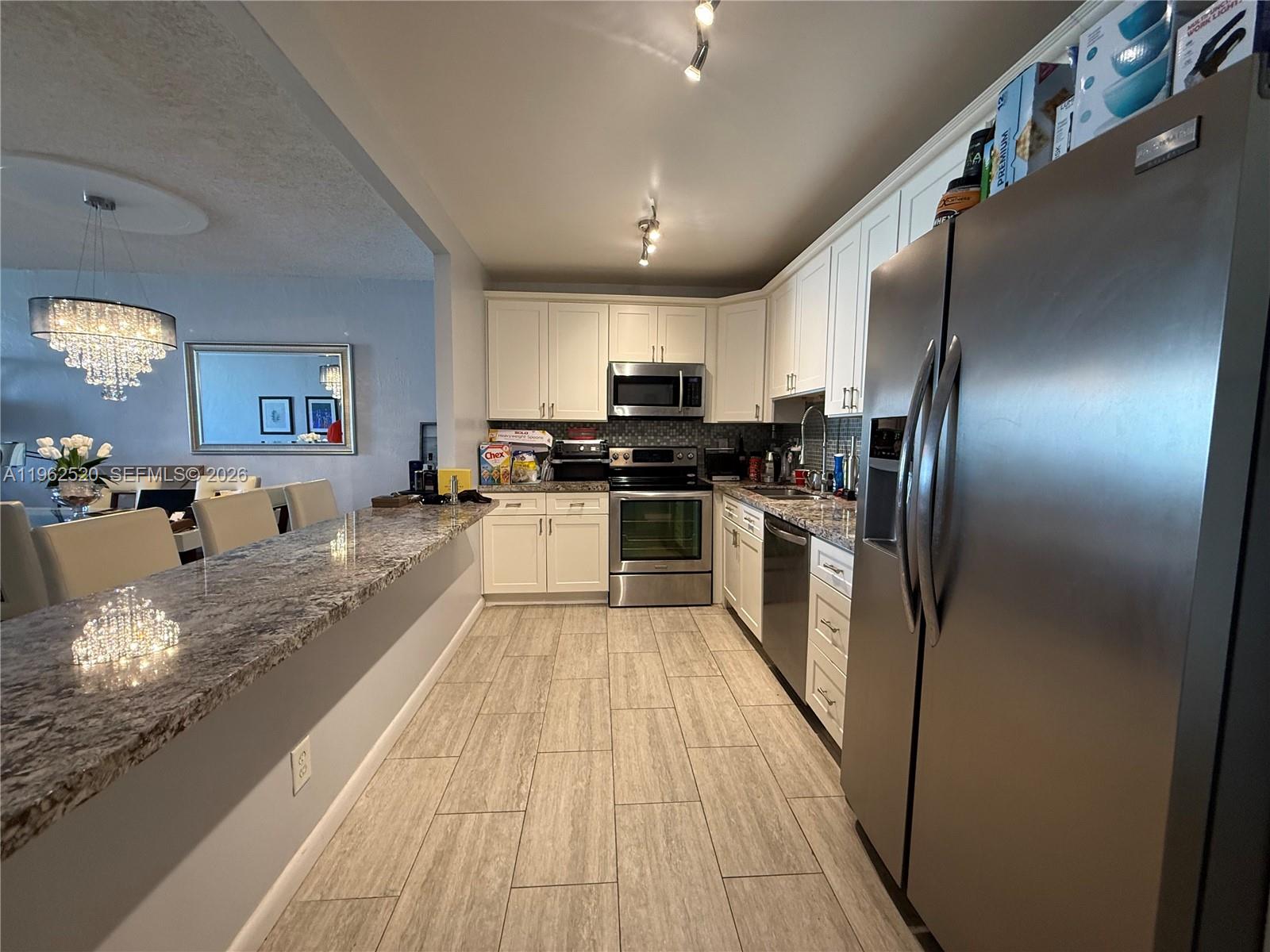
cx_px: 635
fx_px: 514
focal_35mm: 14
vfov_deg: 85.7
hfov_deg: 102.1
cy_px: 476
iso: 200
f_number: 2.2
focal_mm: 2.22
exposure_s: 1/60
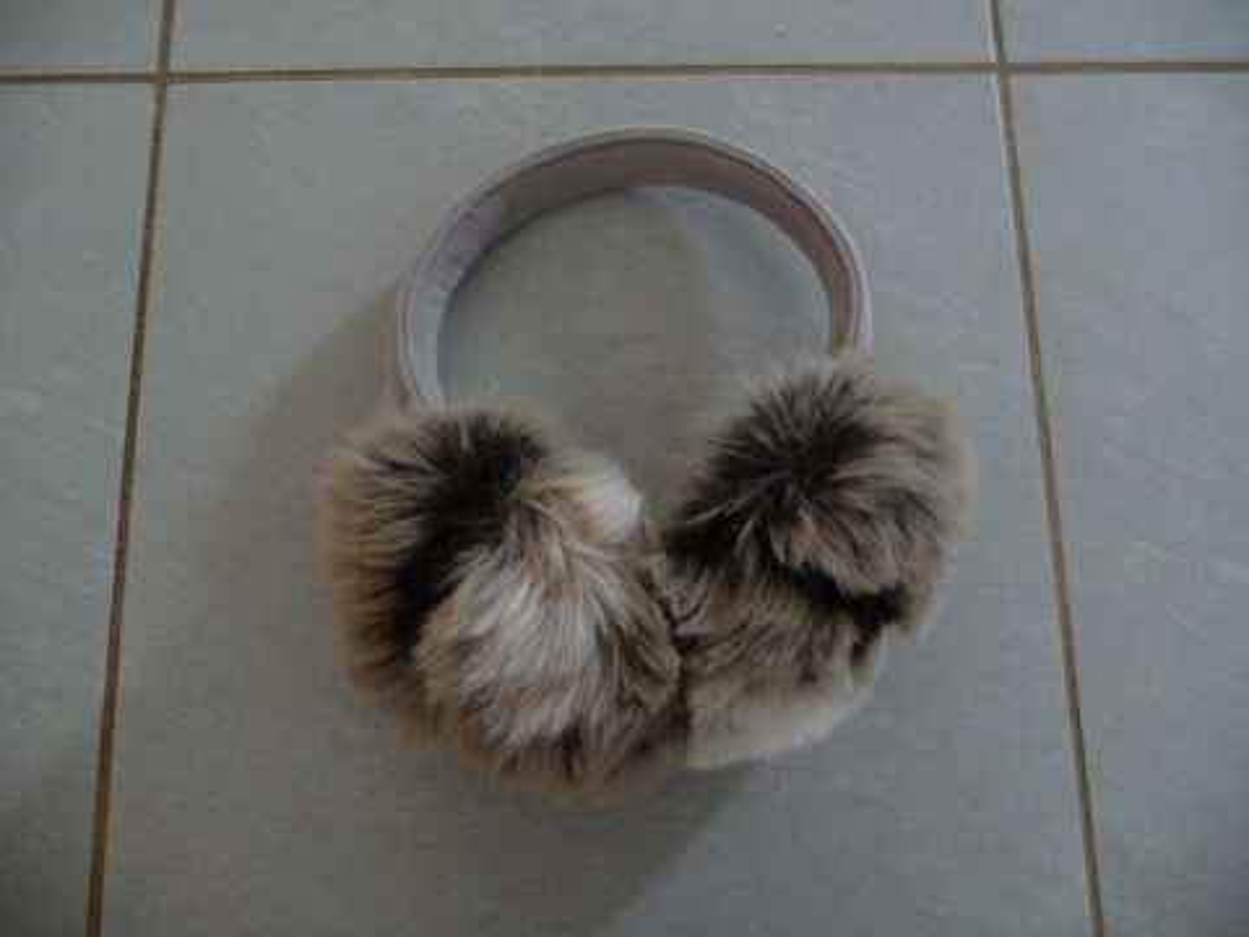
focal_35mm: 28
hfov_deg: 63.4
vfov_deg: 49.7
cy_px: 468
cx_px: 624
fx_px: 1010
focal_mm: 4.7
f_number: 3.3
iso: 400
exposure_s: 1/8
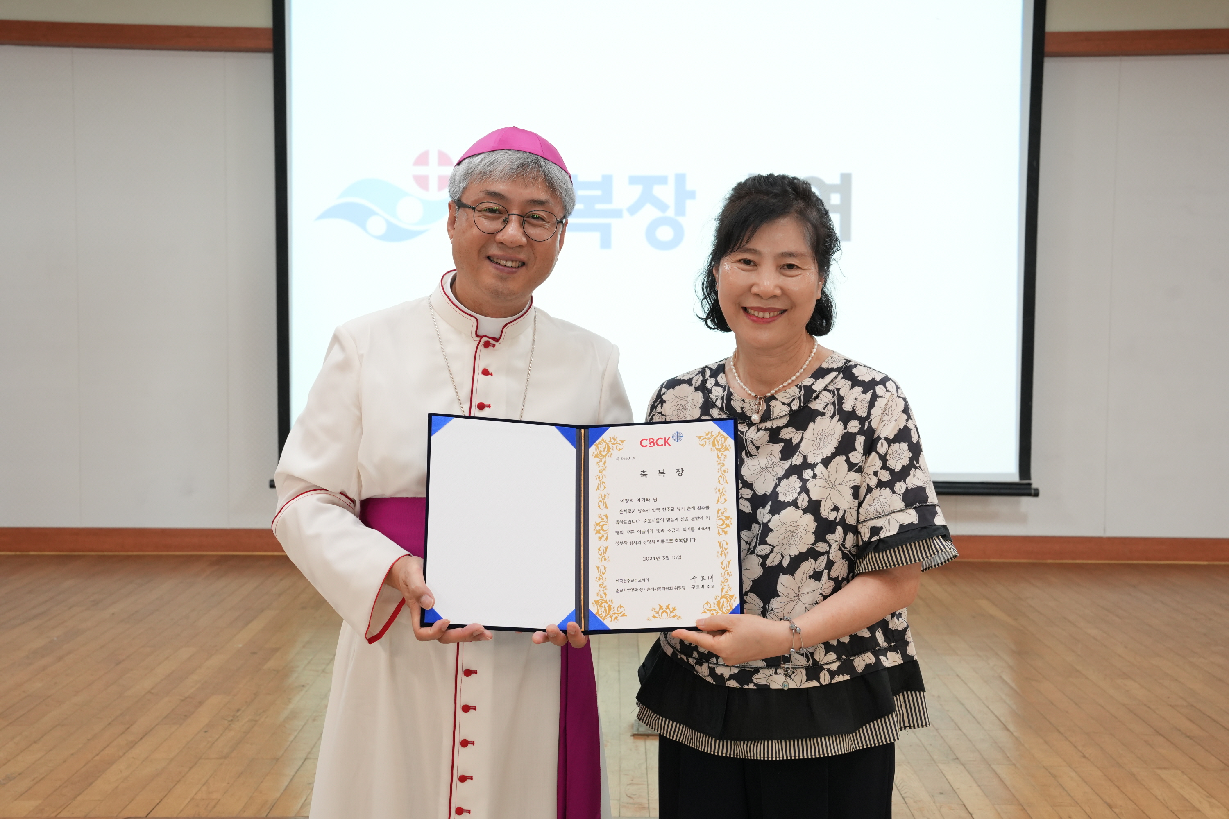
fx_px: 1639
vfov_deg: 28.1
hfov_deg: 41.1
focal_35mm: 48
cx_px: 614
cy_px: 410
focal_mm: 48
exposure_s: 1/50
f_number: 7.1
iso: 1250
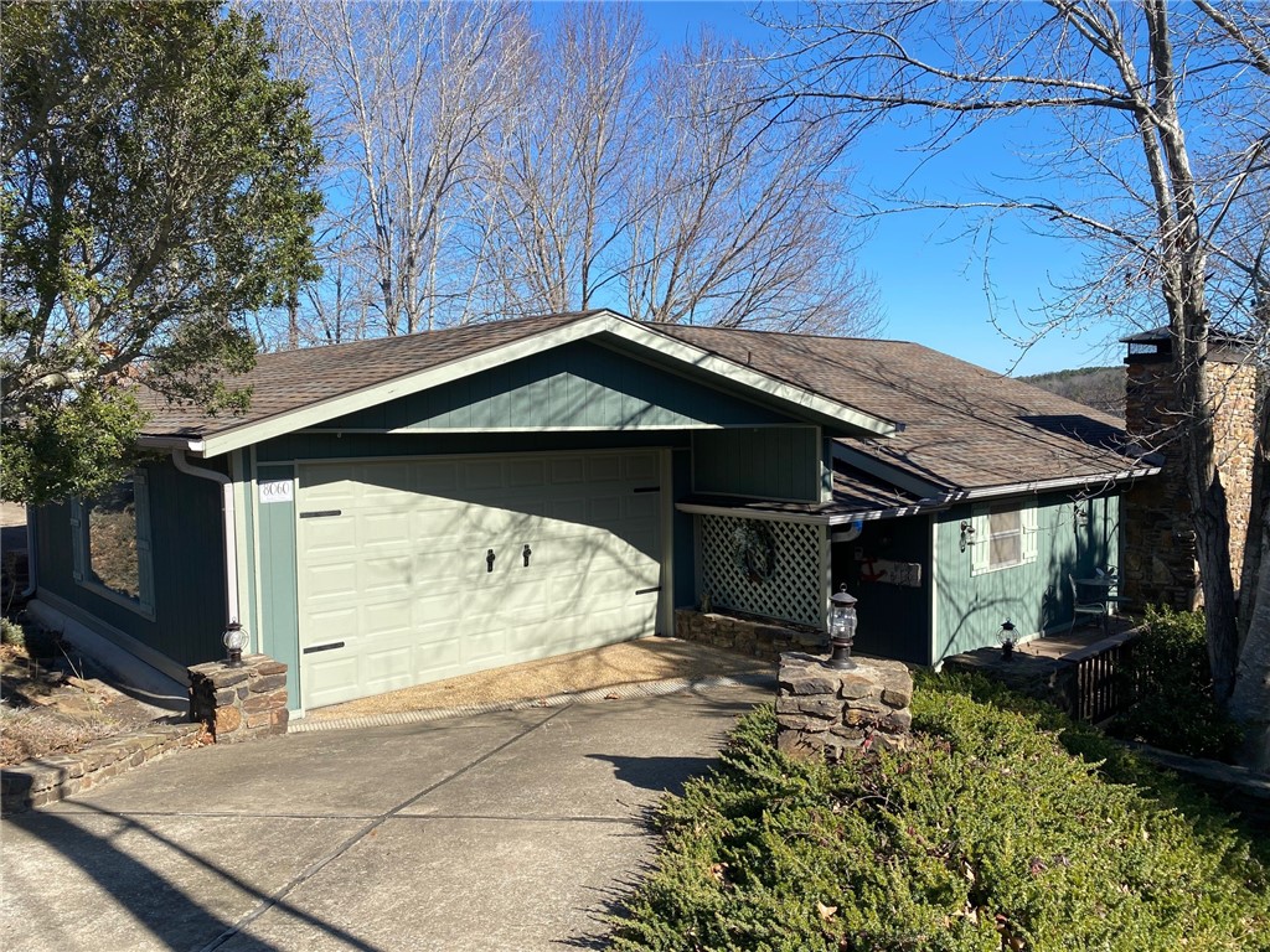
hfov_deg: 67.3
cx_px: 635
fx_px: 954
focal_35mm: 26
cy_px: 476
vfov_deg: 53.1
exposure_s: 1/2410
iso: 32
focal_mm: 4.25
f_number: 1.8
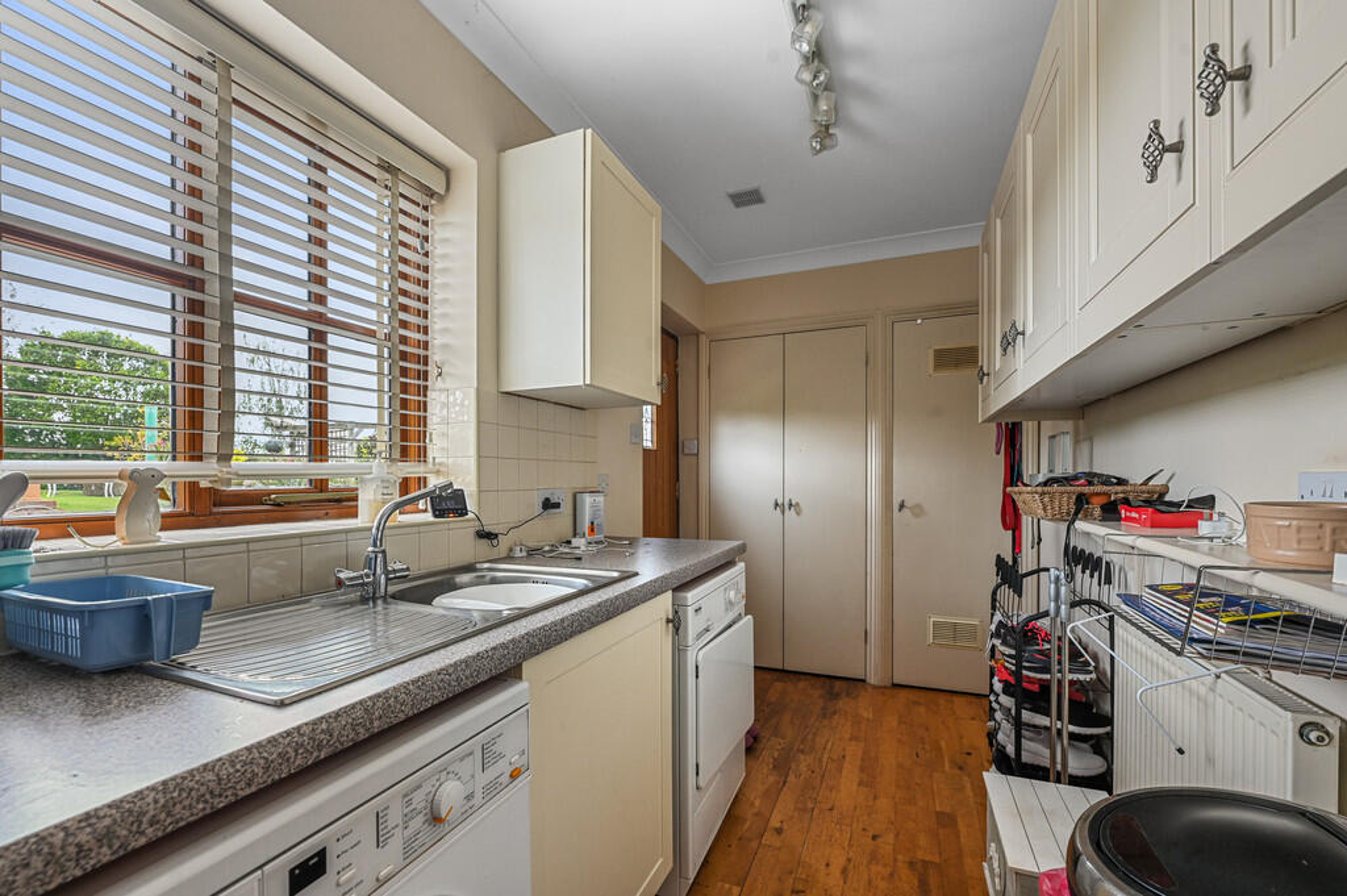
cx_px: 674
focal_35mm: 14
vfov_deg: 81.1
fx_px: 523
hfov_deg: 104.3
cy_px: 448
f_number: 8
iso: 400
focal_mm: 14
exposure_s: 1.6
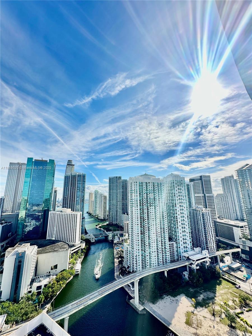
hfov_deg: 85.7
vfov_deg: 102.1
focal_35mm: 14
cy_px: 168
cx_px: 126
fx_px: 136
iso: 50
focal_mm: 2.22
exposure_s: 1/1319
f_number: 2.2
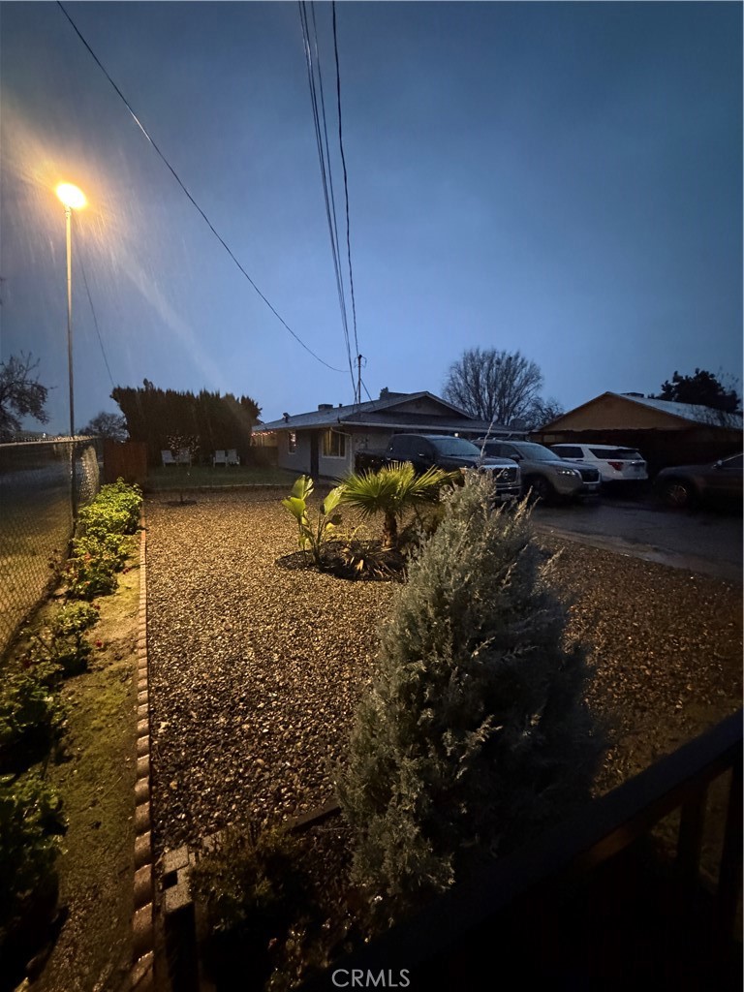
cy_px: 496
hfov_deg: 85.7
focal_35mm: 14
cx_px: 372
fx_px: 401
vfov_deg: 102.1
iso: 1600
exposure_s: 1/30
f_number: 2.2
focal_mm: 2.22
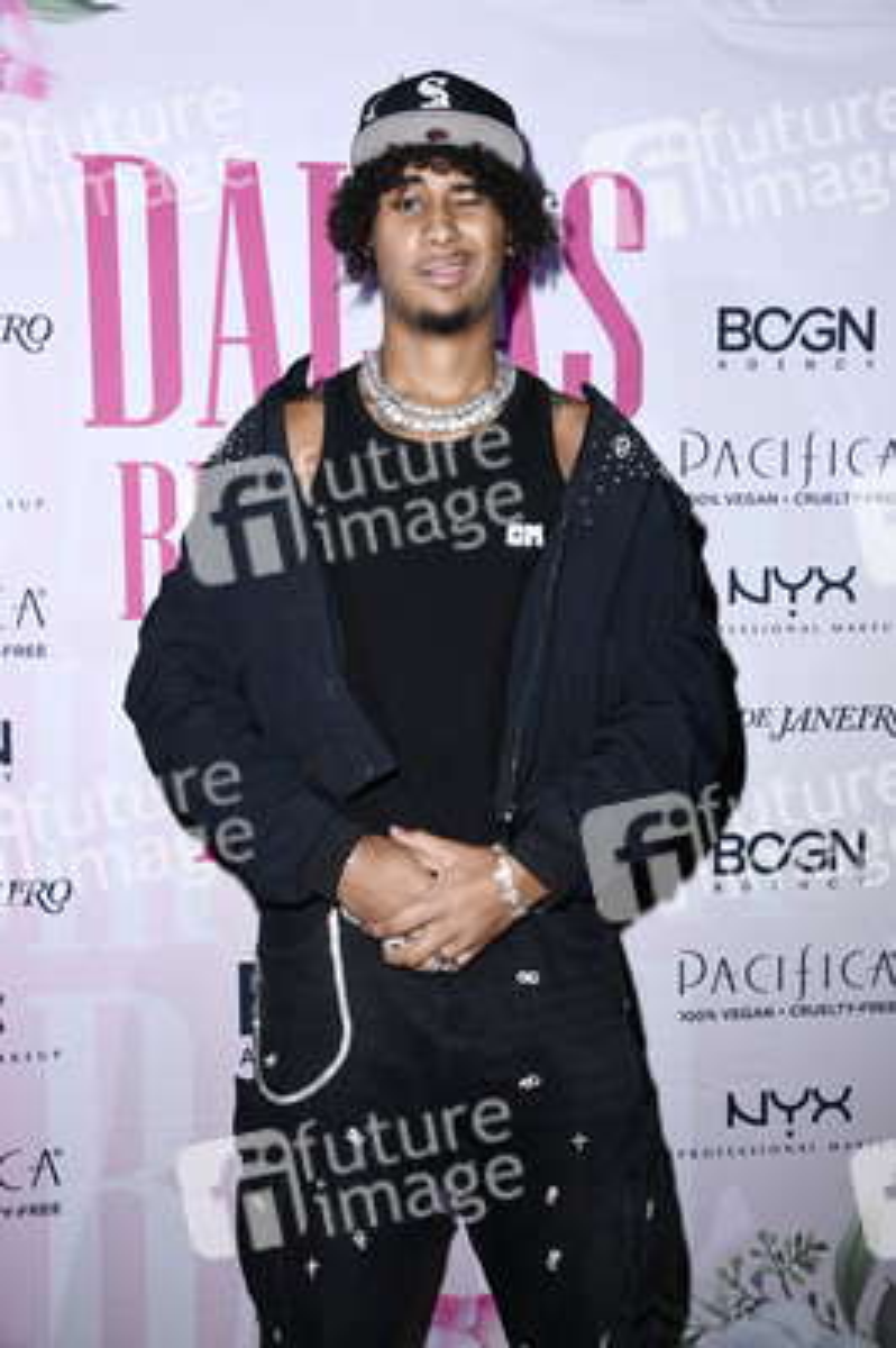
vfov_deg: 44.5
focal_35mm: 44
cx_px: 448
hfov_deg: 30.5
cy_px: 674
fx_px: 1645
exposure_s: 1/250
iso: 1000
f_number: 5.6
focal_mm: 44
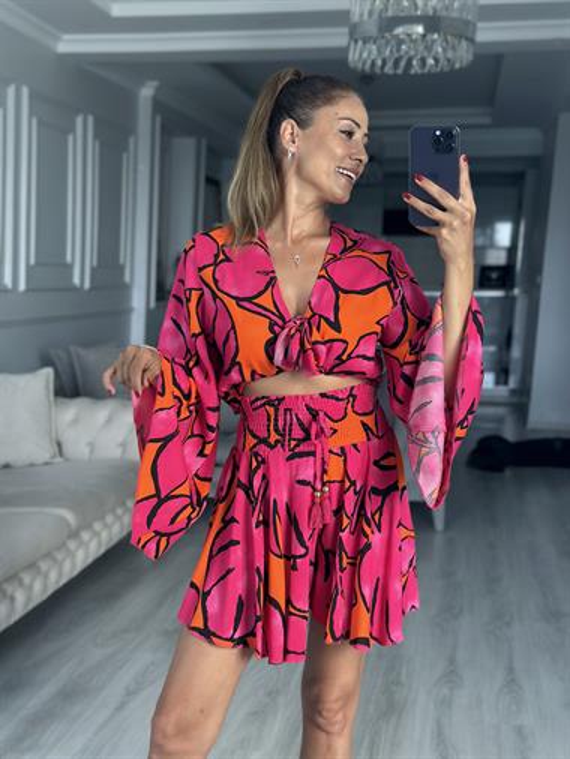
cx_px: 285
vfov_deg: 39.6
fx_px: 1053
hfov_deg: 30.3
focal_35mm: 48
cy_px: 380
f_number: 1.78
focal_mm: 6.86
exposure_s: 1/145
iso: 100
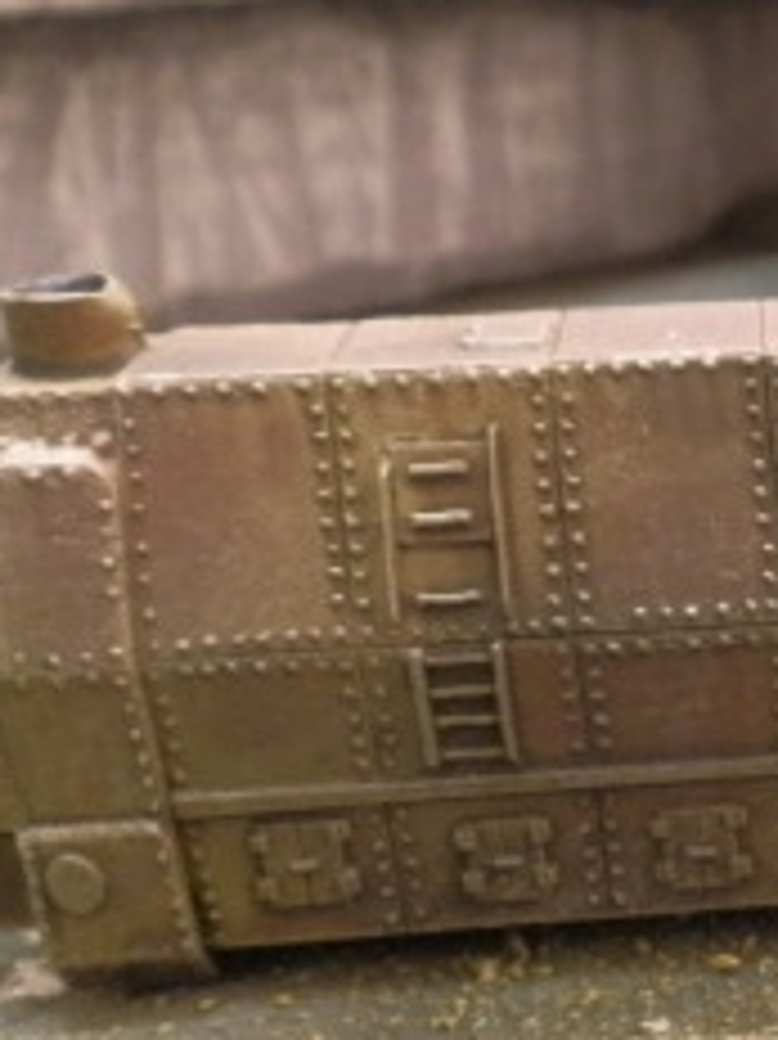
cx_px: 1075
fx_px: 1950
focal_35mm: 65
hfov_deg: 20.2
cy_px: 806
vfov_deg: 29.3
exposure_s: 1/40
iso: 400
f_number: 3.1
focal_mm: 5
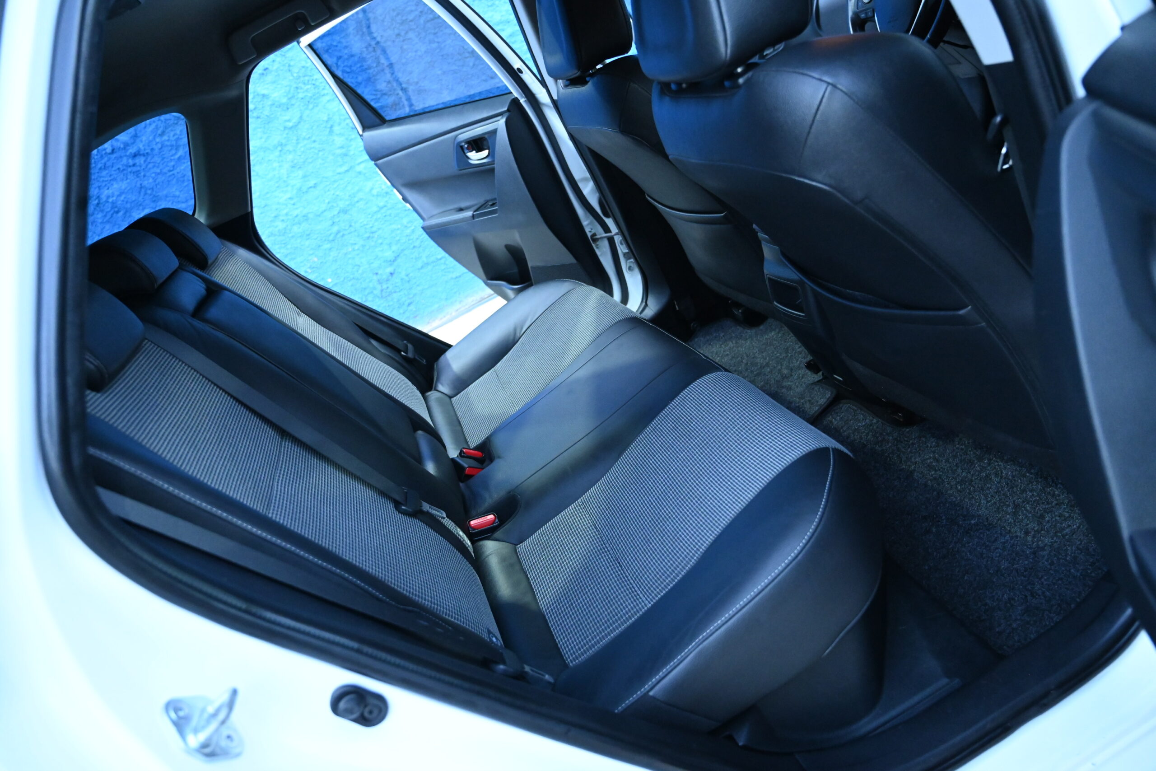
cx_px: 578
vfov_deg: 52.2
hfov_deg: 72.6
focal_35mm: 24
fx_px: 787
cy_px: 386
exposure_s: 1/320
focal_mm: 24.5
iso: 8000
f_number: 4
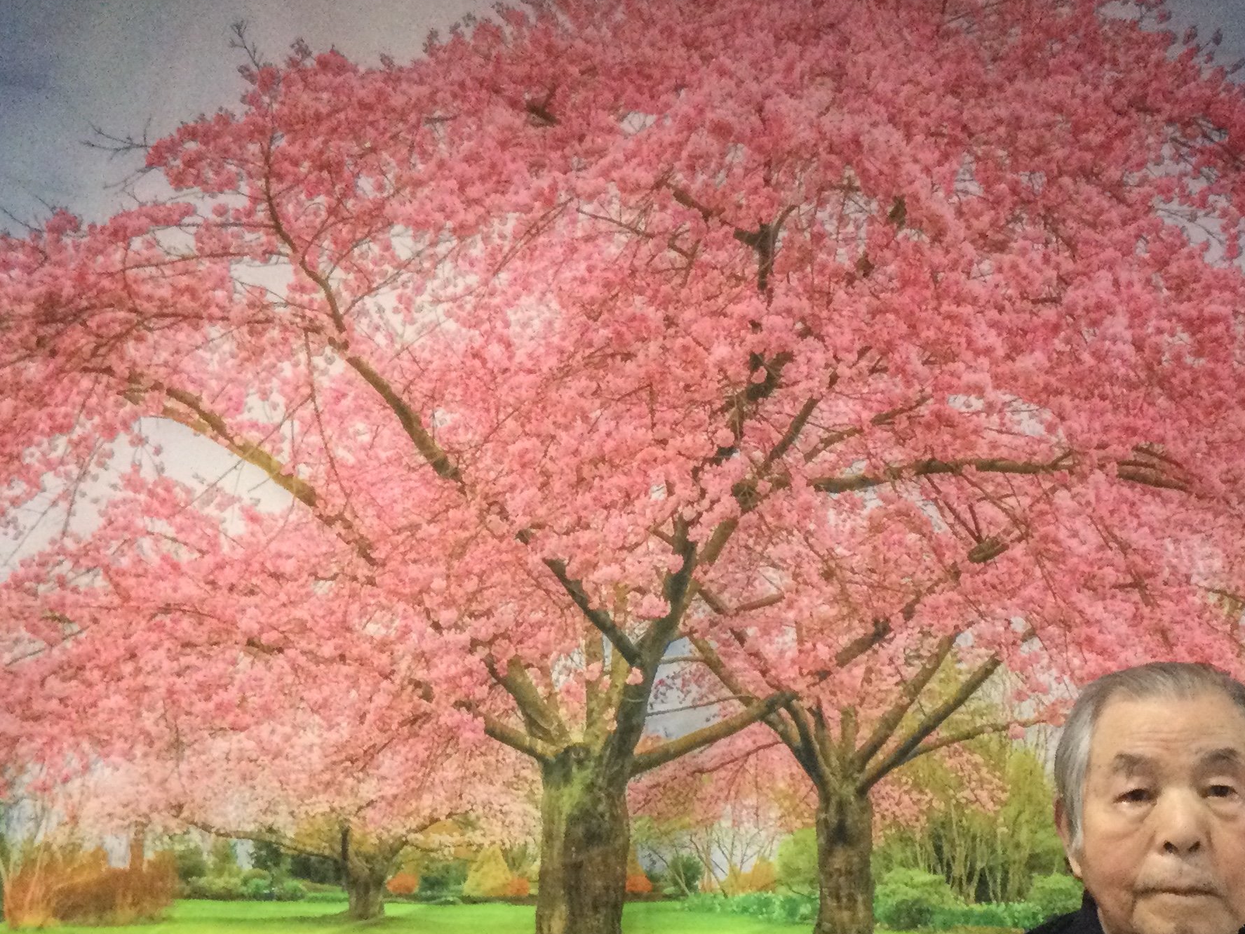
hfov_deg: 33.6
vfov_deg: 25.3
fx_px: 2050
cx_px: 796
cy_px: 714
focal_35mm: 57
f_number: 2.4
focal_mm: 3.3
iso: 160
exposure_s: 1/30
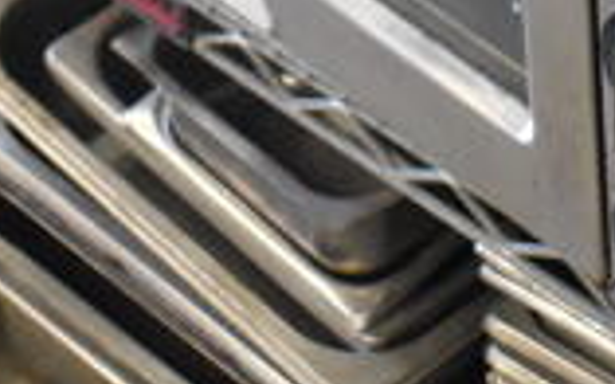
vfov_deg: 7.7
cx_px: 505
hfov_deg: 12.6
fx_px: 2781
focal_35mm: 166
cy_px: -306
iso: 4500
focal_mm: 28
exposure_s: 1/125
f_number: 4.2
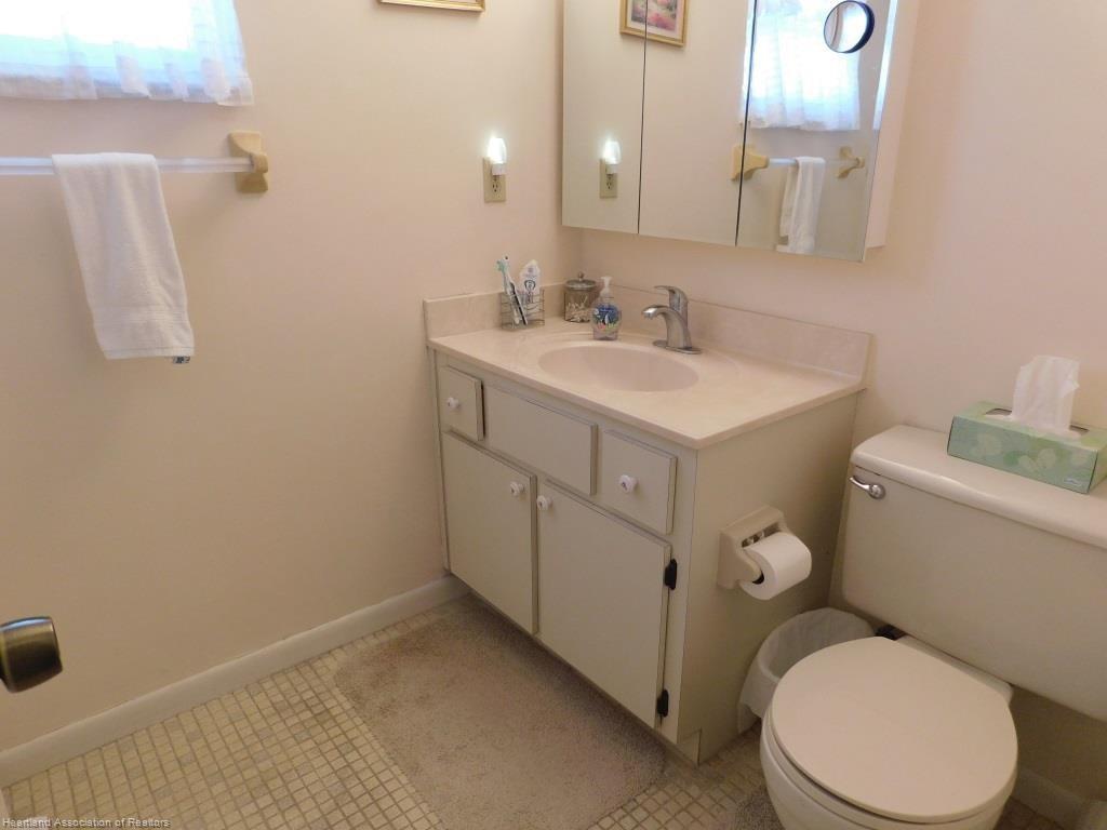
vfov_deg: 58.9
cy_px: 415
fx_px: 736
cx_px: 554
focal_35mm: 23
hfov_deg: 73.9
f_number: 3
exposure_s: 1/30
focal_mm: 4
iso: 220
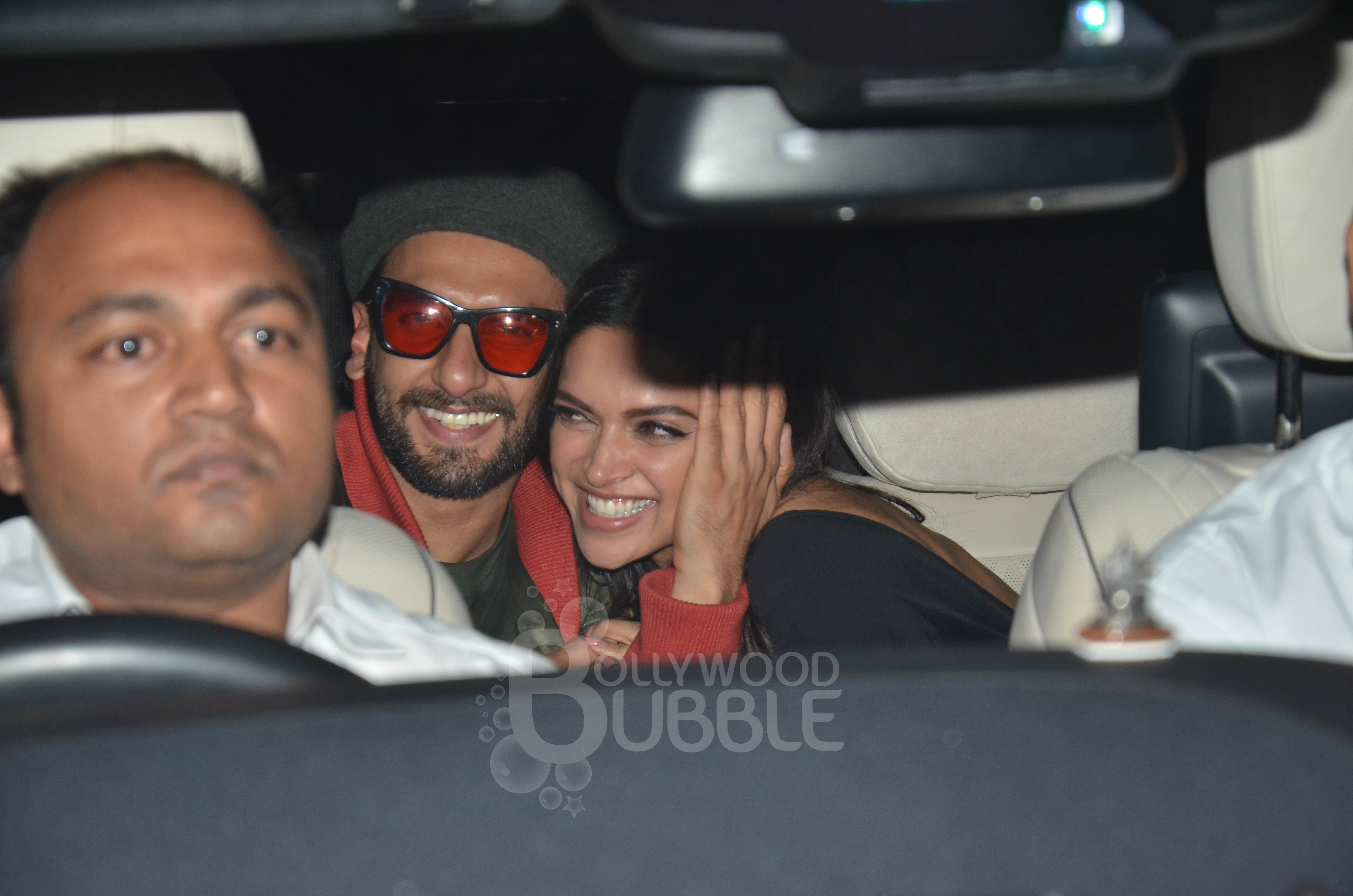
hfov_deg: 15.2
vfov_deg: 10.1
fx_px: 5063
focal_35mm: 135
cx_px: 676
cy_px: 448
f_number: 5.6
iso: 1000
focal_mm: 90
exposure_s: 1/200
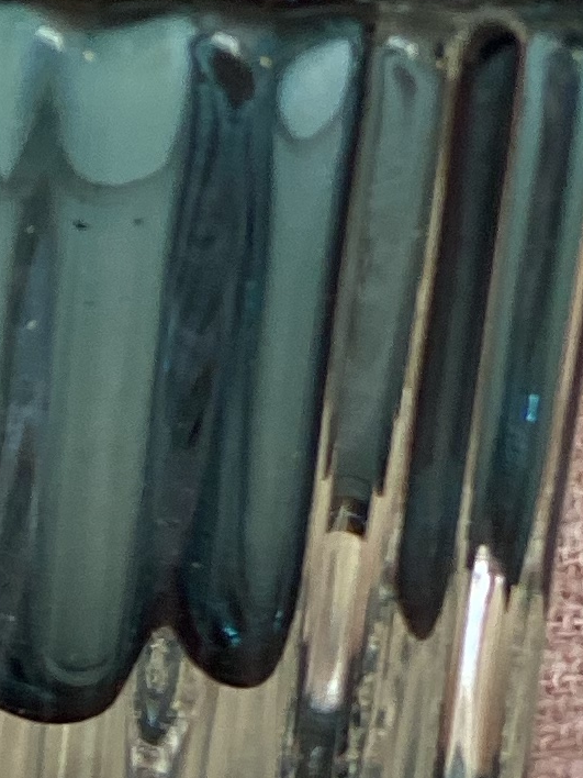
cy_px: -129
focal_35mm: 296
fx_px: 6647
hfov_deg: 4.9
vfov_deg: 6.7
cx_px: -767
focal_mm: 6
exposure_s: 1/122
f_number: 2
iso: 50
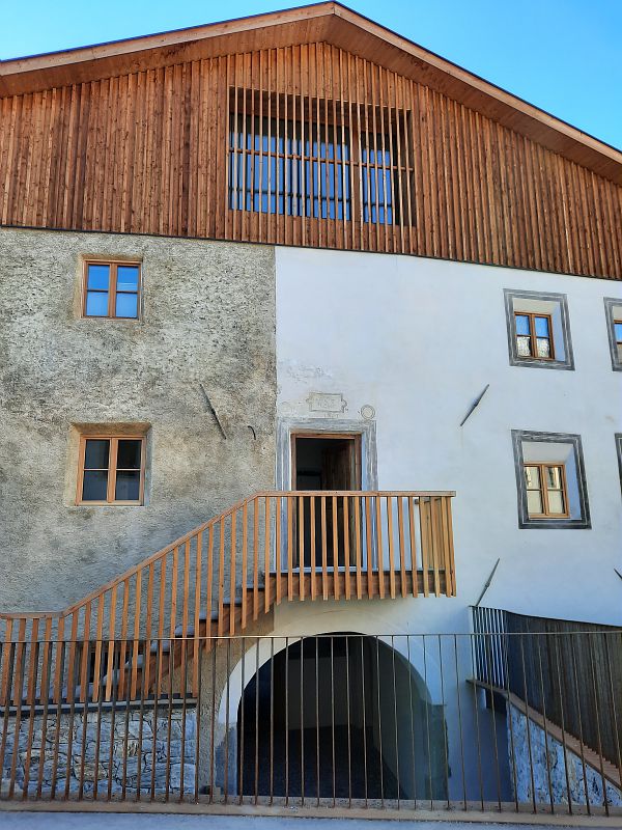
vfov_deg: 69.4
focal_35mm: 25
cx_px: 311
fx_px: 599
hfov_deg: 54.9
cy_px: 415
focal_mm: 4.6
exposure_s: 1/136
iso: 32
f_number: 2
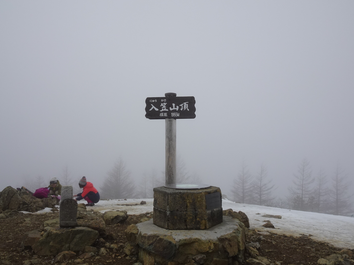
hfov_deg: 52.6
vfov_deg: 40.7
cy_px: 132
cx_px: 177
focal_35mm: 35
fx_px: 358
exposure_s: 1/1600
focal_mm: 5.9
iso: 80
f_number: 4
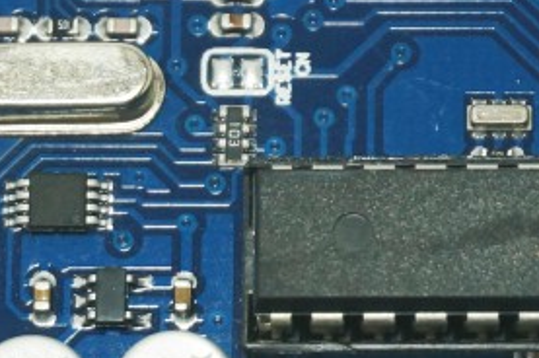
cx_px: 335
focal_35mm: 332
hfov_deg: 6.2
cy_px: 25
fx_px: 4965
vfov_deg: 4.1
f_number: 7.1
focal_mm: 50
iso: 400
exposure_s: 1/100
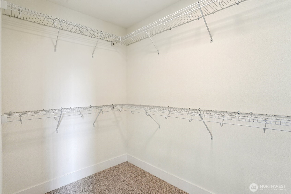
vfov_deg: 70.4
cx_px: 146
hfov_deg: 93.3
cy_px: 97
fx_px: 137
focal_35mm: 17
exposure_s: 1/20
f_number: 8
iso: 400
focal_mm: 17
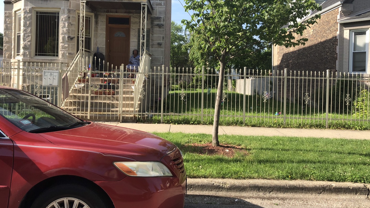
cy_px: 86
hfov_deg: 62.6
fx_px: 304
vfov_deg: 37.7
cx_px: 186
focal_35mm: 31
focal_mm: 3.99
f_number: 1.8
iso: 20
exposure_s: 1/796
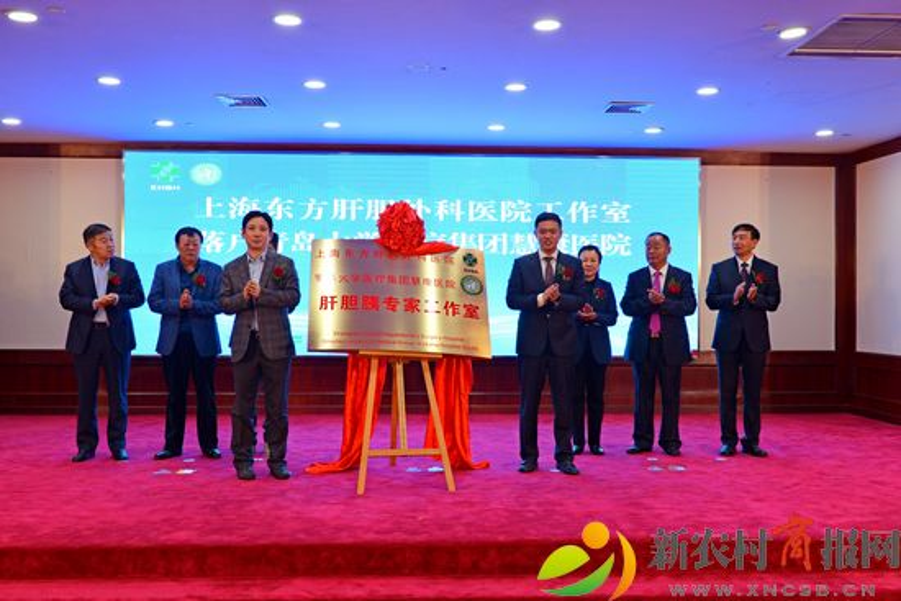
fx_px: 876
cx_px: 450
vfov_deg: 37.9
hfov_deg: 54.4
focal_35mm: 35
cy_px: 300
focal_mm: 35
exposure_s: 1/60
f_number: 8
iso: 1400
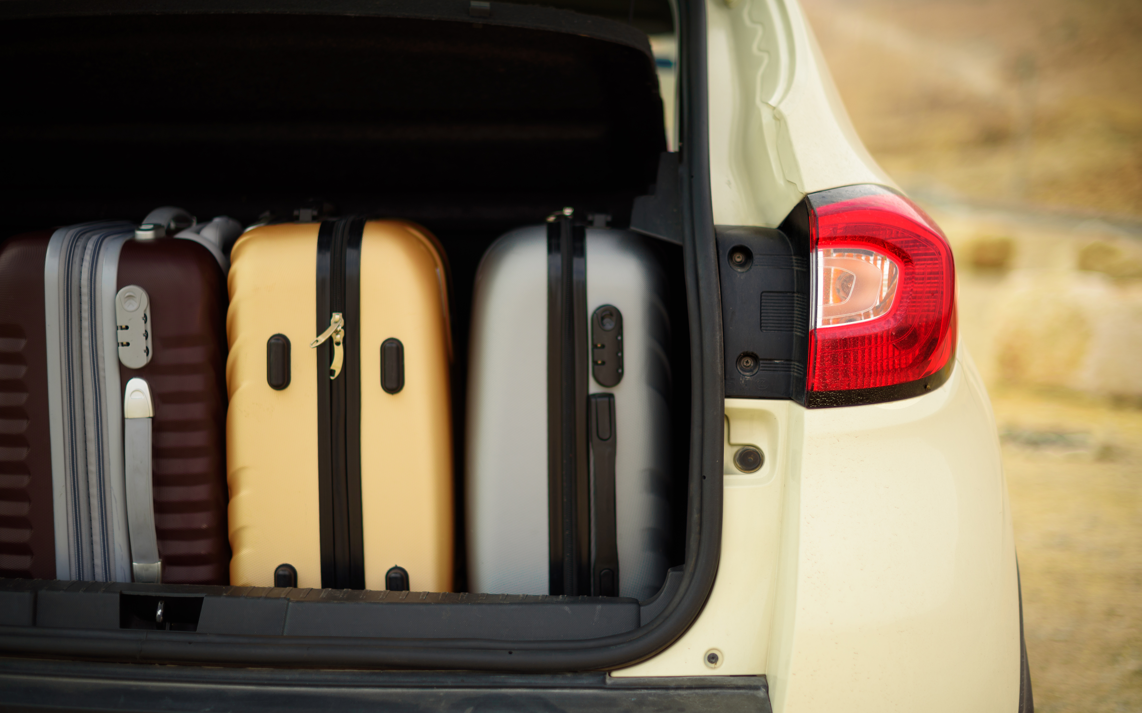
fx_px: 1587
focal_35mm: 51
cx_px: 571
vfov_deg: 25.3
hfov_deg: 39.6
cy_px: 380
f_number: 1.6
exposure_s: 1/3200
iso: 100
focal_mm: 50
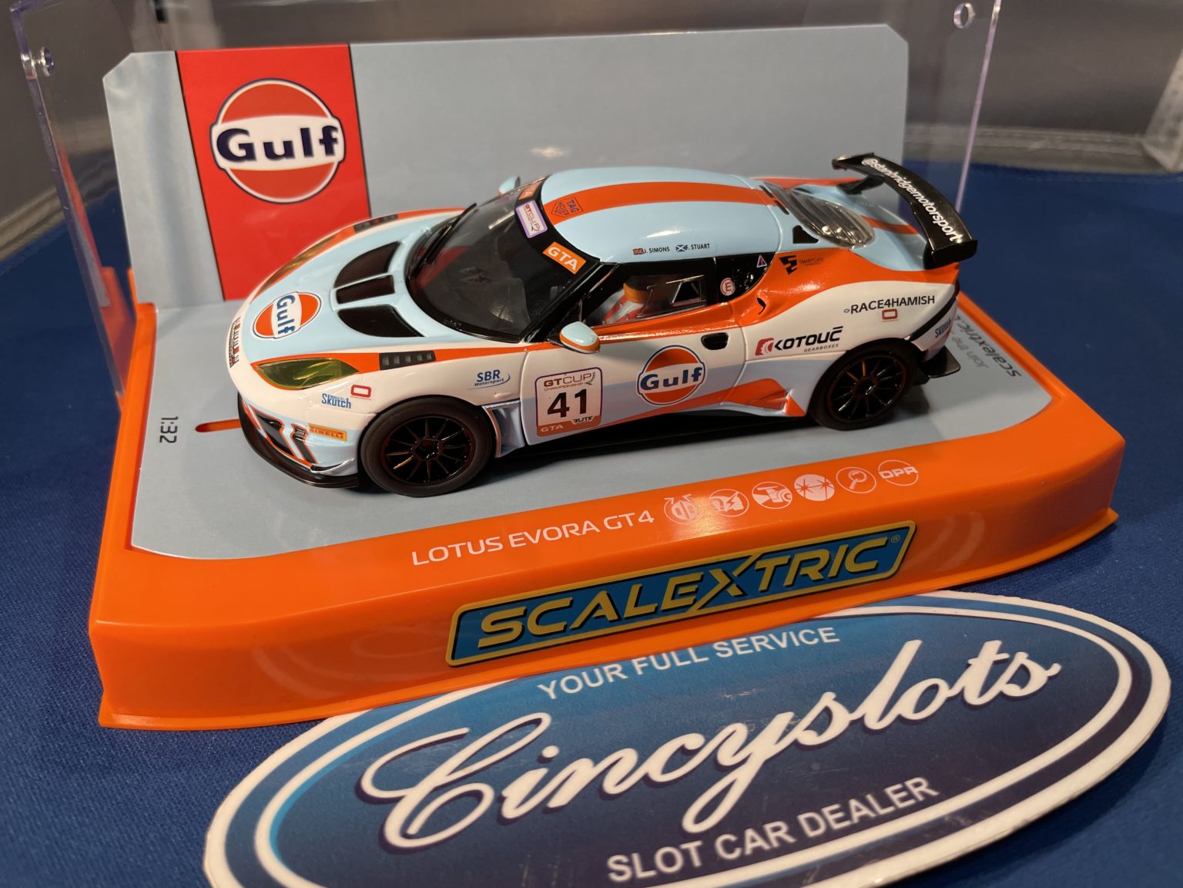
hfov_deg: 67.3
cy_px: 444
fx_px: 889
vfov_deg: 53.1
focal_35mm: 26
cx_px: 592
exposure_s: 1/120
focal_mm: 4.2
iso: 80
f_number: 1.6
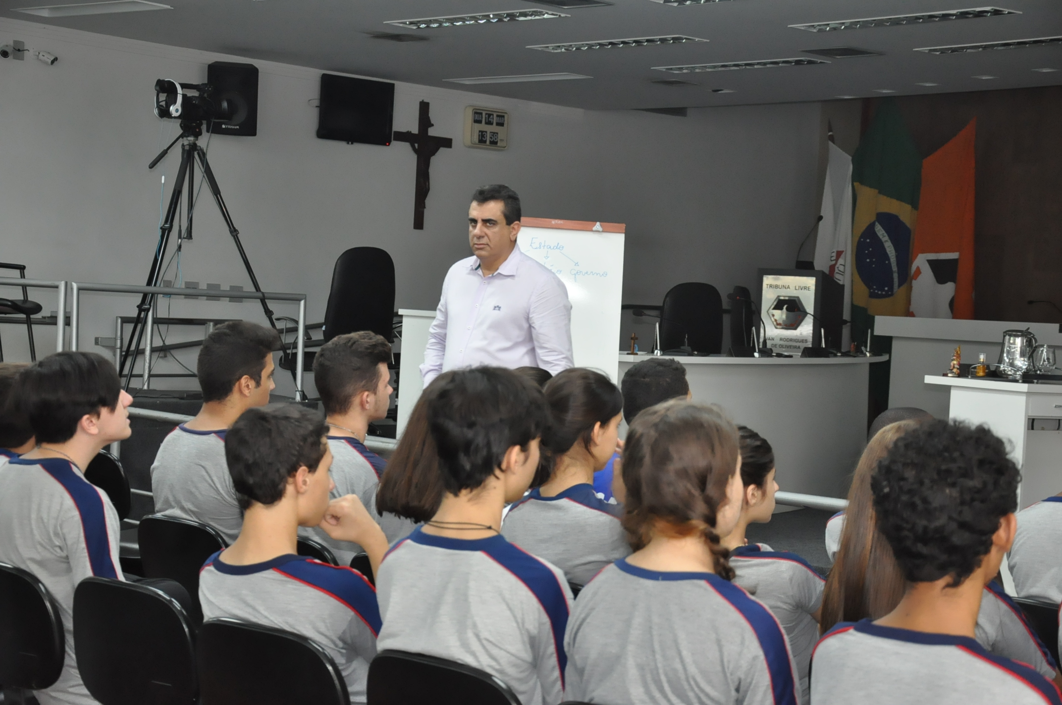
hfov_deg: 28.1
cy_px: 352
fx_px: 2121
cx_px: 531
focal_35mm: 72
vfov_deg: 18.9
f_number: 5
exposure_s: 1/80
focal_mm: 48
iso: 2000
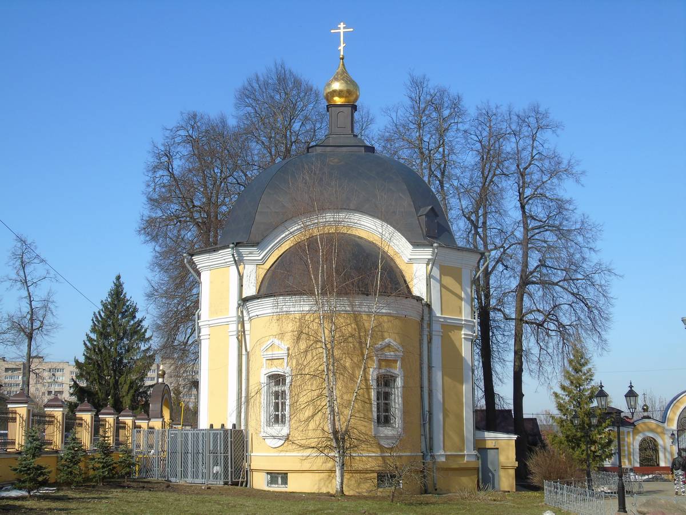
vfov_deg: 27.0
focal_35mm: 54
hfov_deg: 35.5
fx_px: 1070
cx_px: 343
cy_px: 258
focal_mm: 9.6
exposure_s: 1/500
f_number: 4.3
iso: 80
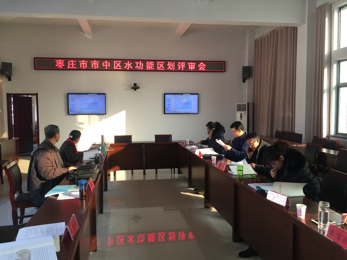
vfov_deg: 48.2
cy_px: 130
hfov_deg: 61.7
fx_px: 291
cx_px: 174
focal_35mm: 29
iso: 40
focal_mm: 4.15
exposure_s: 1/33
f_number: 2.2
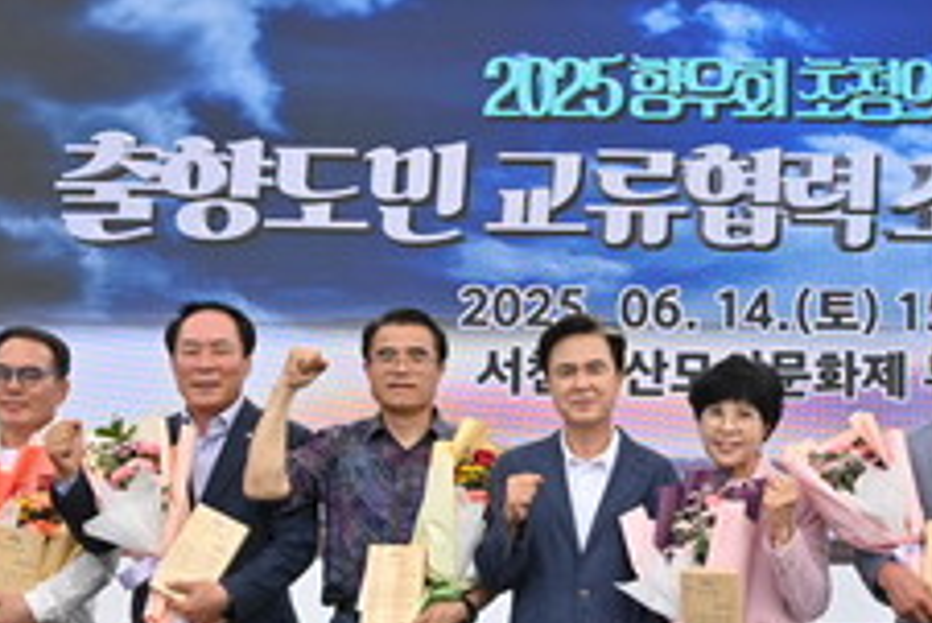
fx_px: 1787
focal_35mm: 69
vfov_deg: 19.7
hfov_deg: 28.6
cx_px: 755
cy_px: 425
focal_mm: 26
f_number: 5.6
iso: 100
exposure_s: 1/250
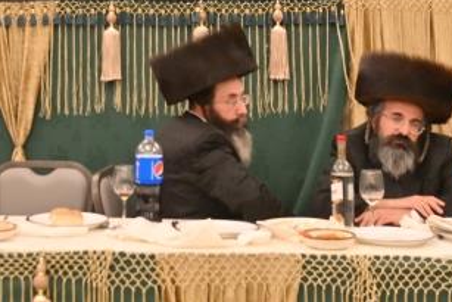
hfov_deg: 20.2
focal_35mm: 100
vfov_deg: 13.2
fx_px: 1256
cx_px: 93
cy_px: -98
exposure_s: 1/320
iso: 500
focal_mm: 30
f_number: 4
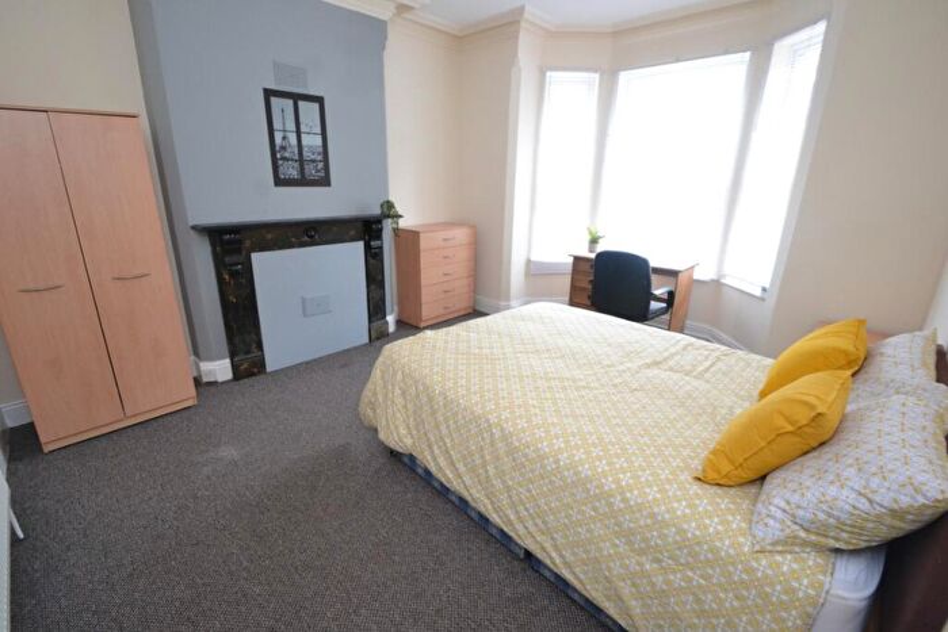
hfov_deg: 100.4
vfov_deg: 77.4
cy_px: 316
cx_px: 474
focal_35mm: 15
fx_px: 395
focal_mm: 10
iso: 1600
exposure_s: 1/50
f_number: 8
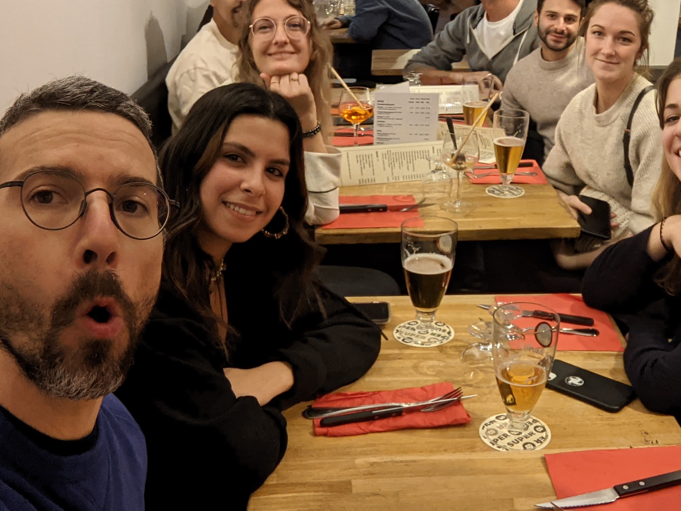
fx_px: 669
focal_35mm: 34
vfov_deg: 40.7
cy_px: 135
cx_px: 464
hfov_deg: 52.7
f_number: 2
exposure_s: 1/25
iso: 429
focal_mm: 2.47
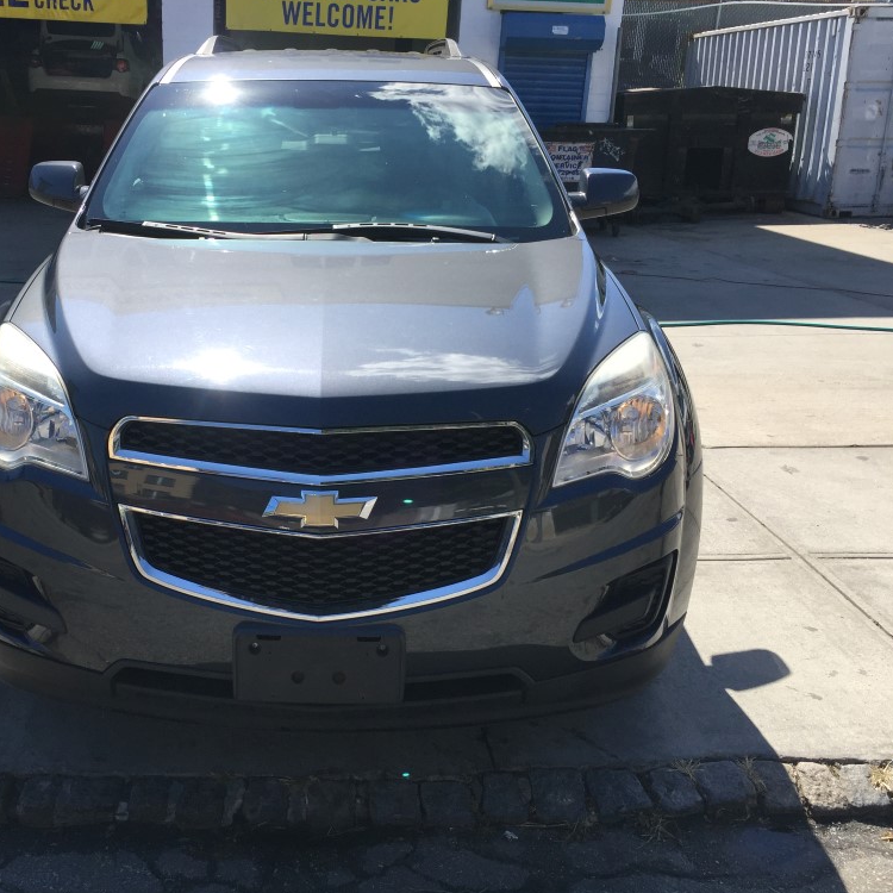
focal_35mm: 35
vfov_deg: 47.2
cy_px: 442
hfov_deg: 46.7
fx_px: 1022
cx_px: 319
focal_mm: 4.15
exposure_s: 1/1364
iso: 32
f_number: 2.2
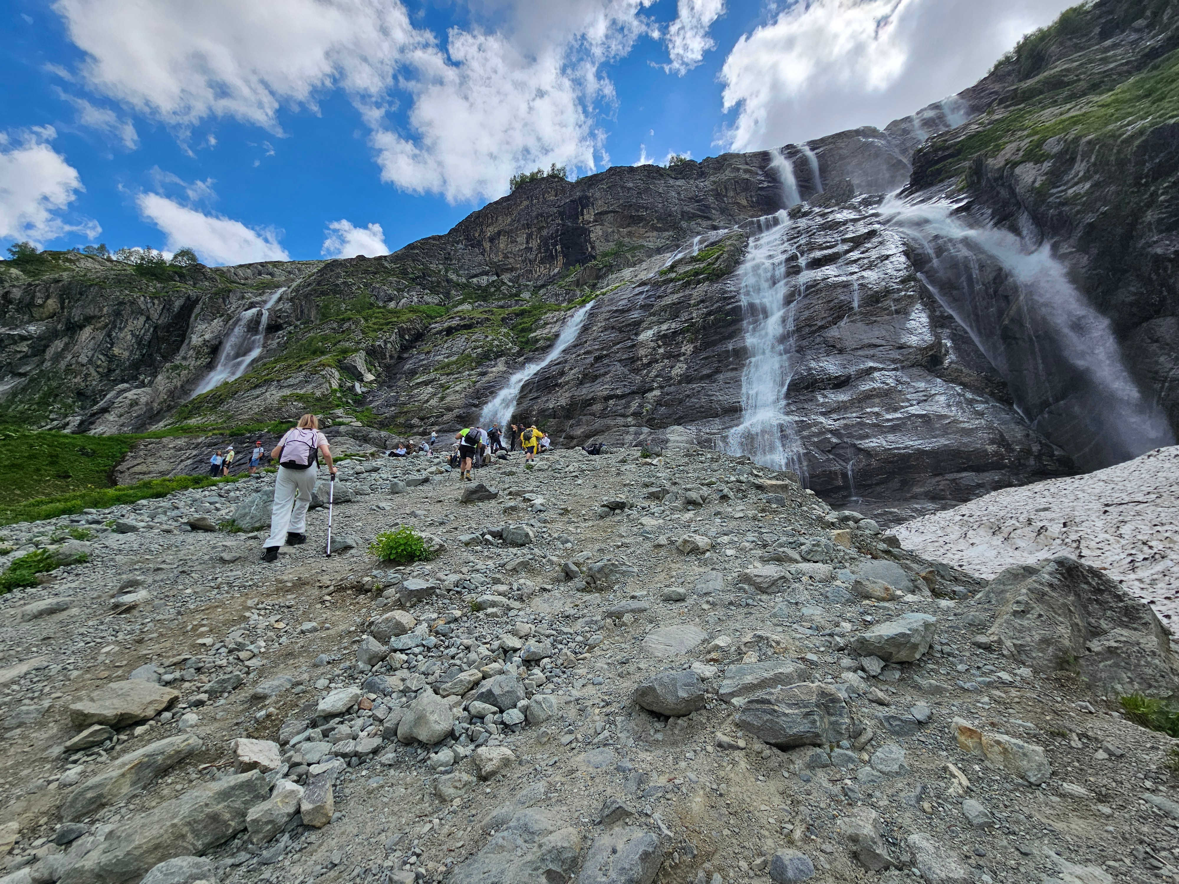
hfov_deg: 106.2
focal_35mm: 13
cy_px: 442
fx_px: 443
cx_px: 590
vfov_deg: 89.9
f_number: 2.2
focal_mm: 2.2
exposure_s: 1/2537
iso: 50
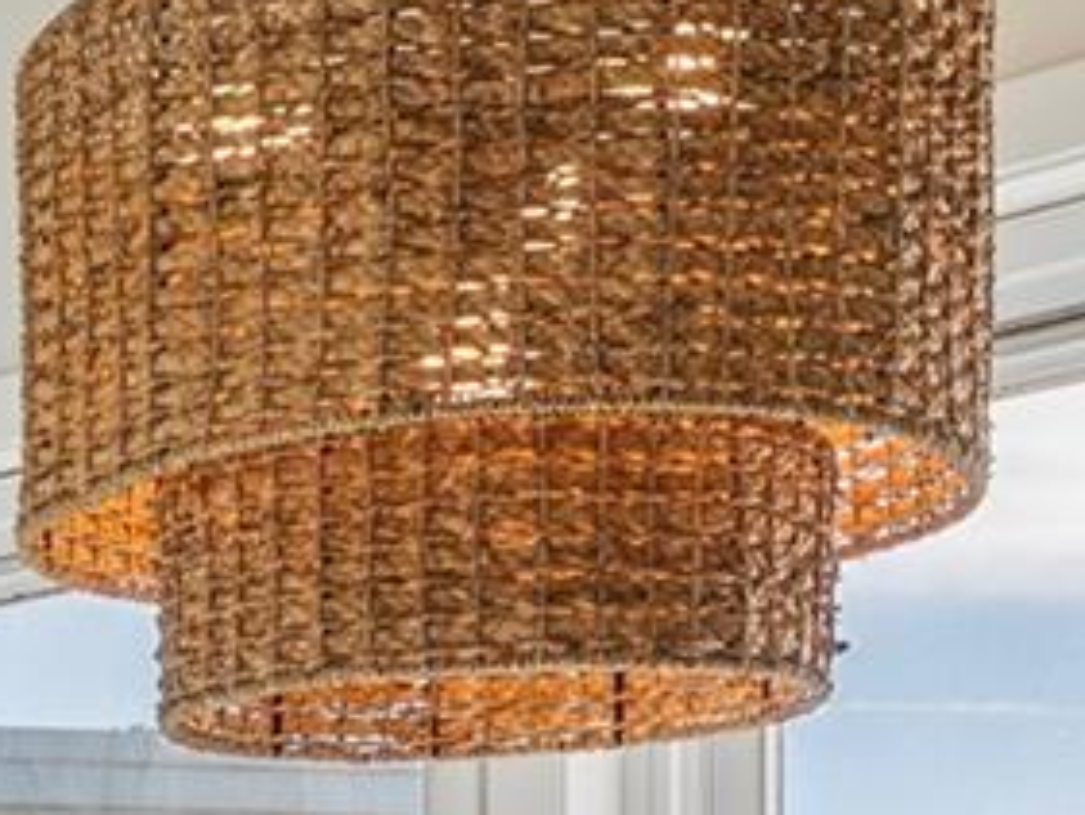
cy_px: 1292
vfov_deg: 12.4
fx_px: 3534
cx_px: -641
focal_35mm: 113
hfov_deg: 15.8
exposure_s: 1/100
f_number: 10
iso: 100
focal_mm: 16.1
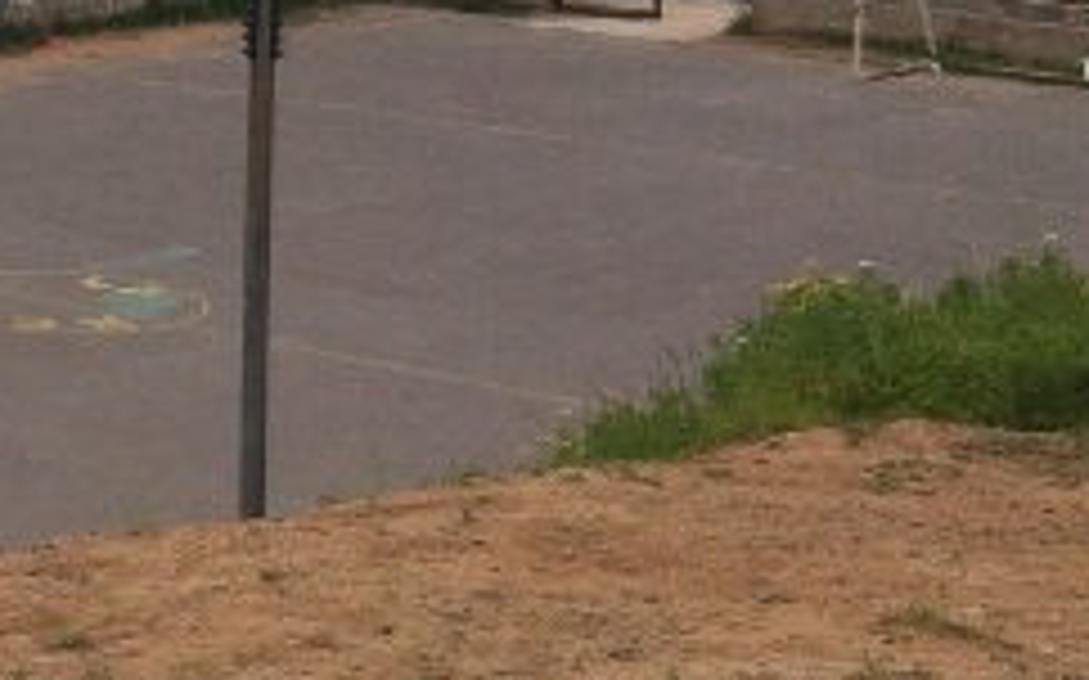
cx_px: -760
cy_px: -52
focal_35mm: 157
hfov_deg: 12.4
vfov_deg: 8.3
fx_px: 4657
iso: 80
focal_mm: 3.85
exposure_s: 1/973
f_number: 2.8
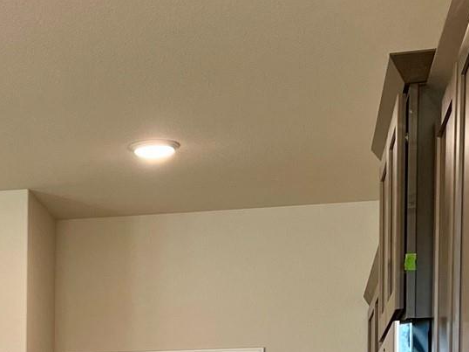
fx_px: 1341
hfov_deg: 18.8
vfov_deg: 14.0
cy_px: 530
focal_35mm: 99
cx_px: -92
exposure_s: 1/120
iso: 100
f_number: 1.6
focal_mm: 5.1
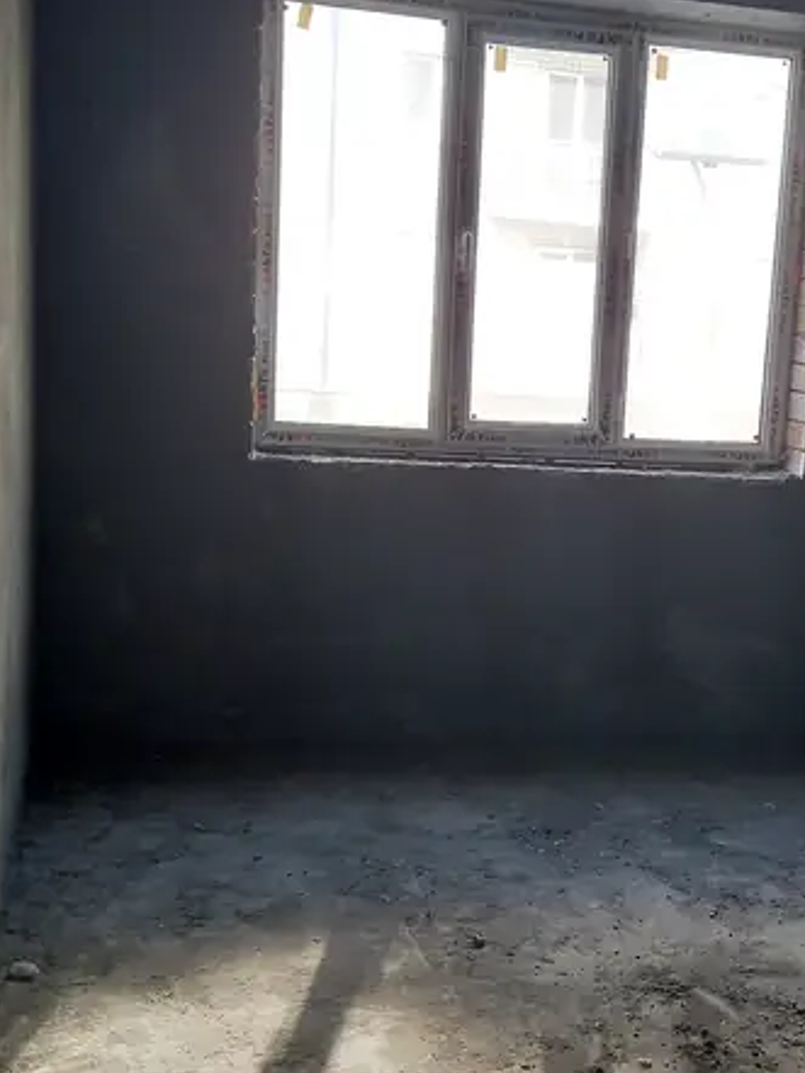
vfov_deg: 37.5
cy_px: 543
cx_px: 607
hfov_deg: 28.1
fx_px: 1581
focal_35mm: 51
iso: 80
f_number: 2
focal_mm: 4.6
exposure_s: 1/60
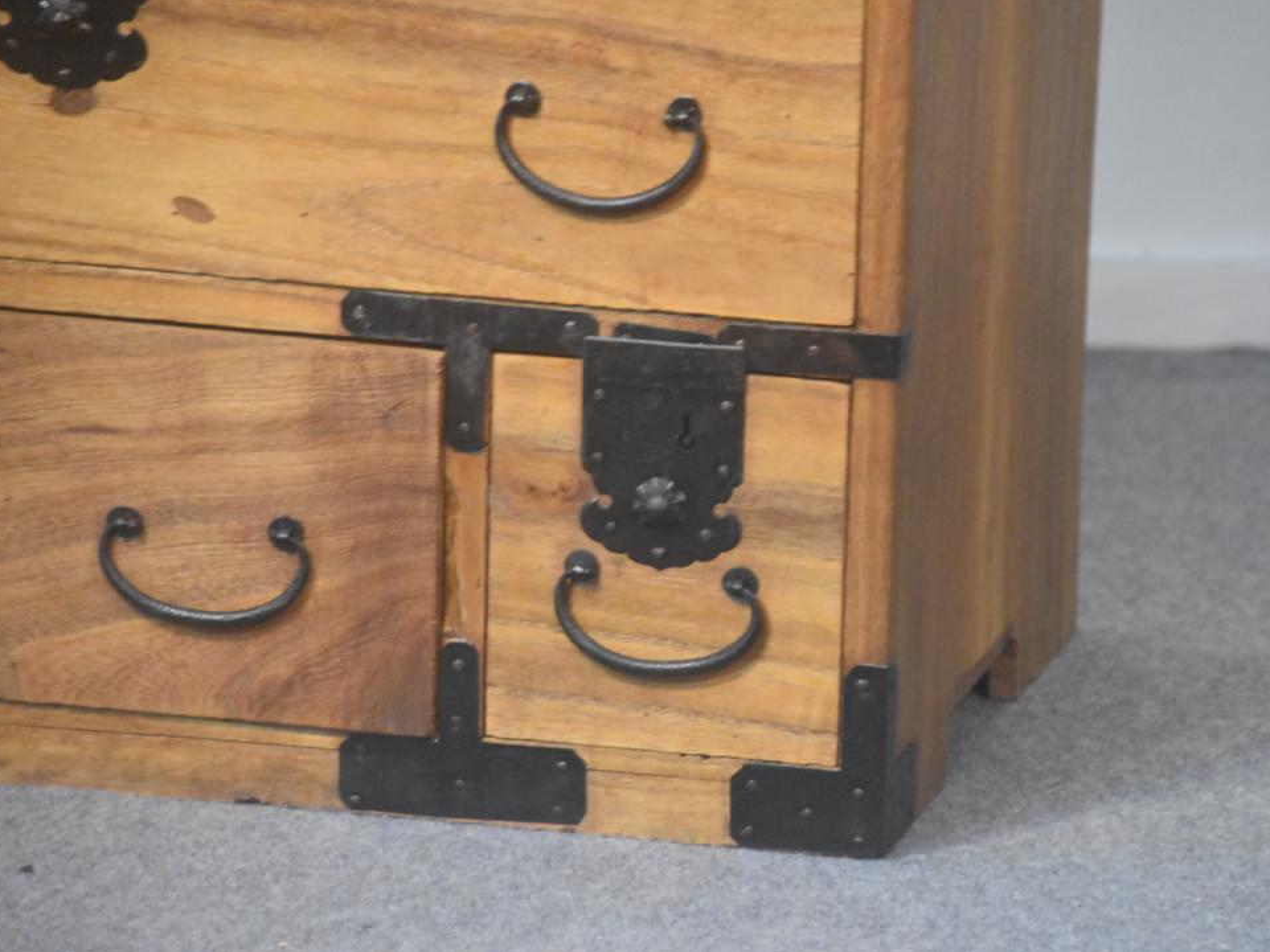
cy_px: 475
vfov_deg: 3.7
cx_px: 708
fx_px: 14932
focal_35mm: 407
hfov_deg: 4.9
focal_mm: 250
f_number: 6.3
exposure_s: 1/125
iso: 8000
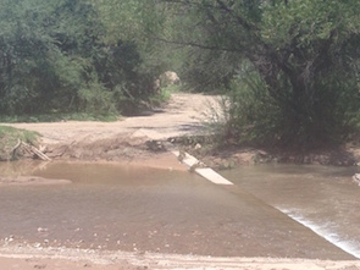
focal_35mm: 83
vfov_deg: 17.8
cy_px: 125
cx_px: 281
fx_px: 863
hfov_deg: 23.3
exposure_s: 1/1284
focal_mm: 4.28
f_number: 2.4
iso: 50
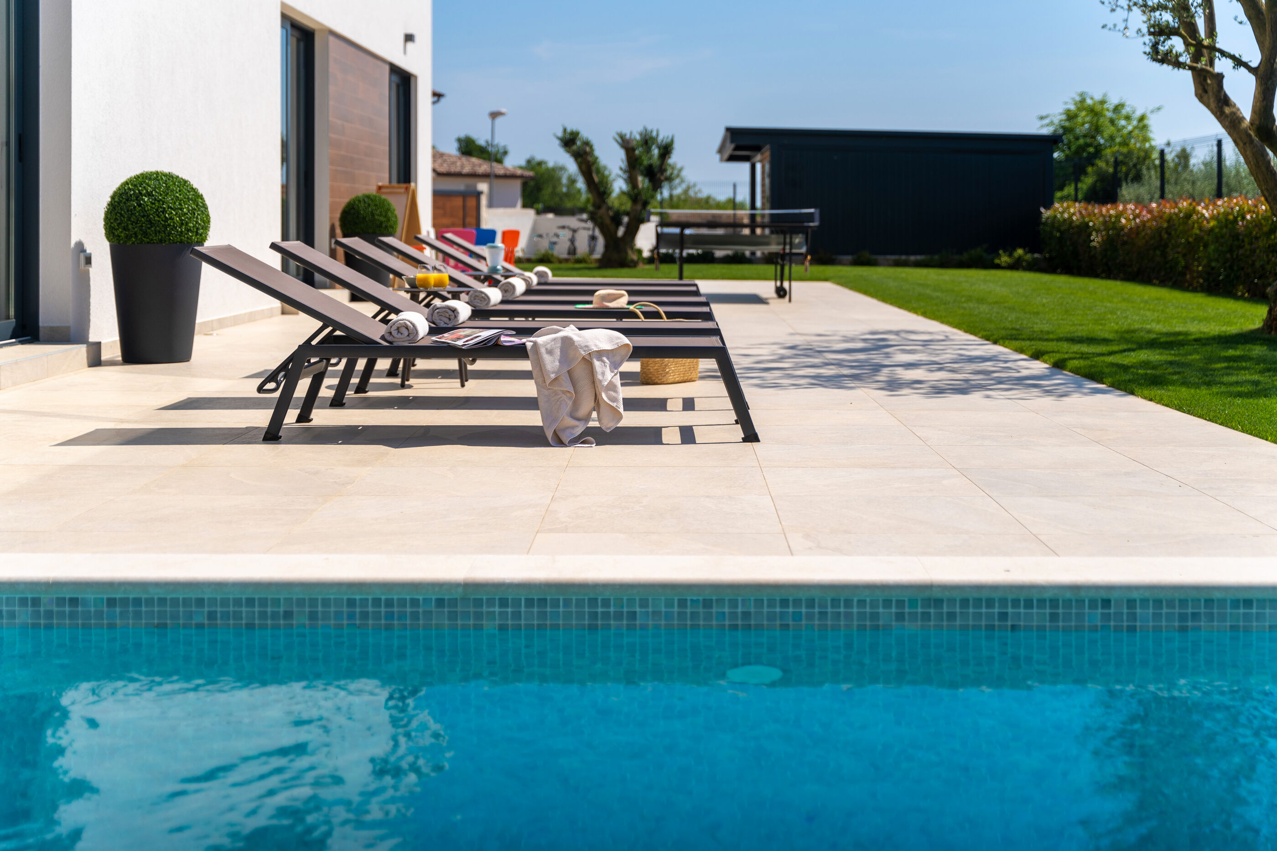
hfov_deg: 40.8
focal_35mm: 48
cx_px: 638
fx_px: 1717
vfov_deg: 27.9
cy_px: 426
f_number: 2.8
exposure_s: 1/2500
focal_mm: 48.4
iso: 100
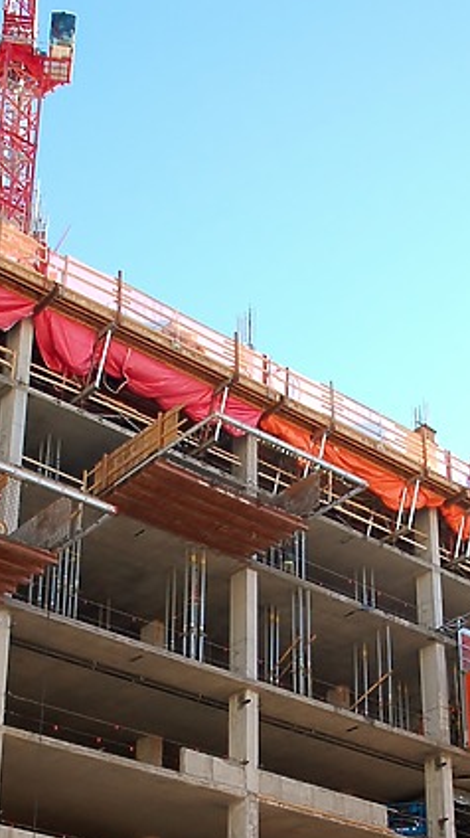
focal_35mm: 60
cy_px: 710
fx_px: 1331
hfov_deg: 20.0
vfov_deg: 33.5
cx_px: 281
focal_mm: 18
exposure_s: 1/125
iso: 400
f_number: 9
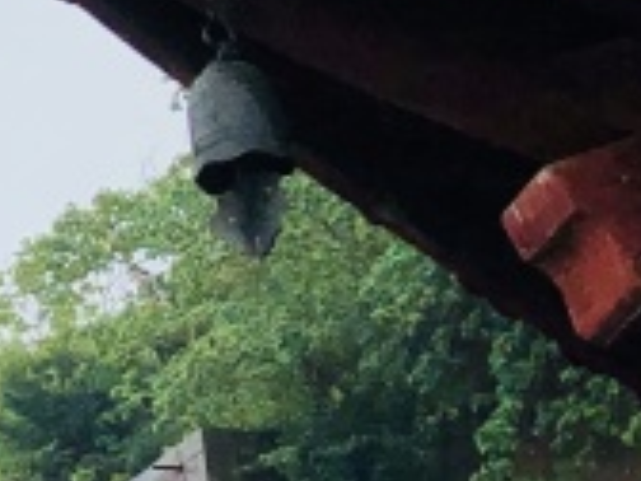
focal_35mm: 200
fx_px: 3703
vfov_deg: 7.4
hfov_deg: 8.9
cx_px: -935
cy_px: 565
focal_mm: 3.99
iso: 20
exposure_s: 1/480
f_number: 1.8
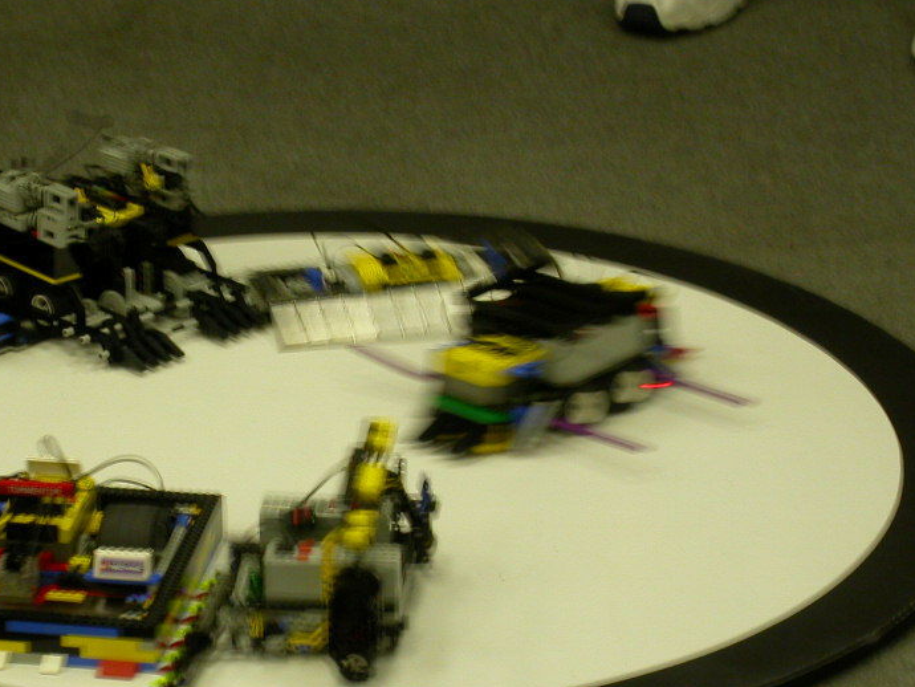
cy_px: 468
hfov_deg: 8.9
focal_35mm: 221
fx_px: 5844
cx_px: 261
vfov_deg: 6.7
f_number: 5
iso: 100
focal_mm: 30.8
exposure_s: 1/7.9
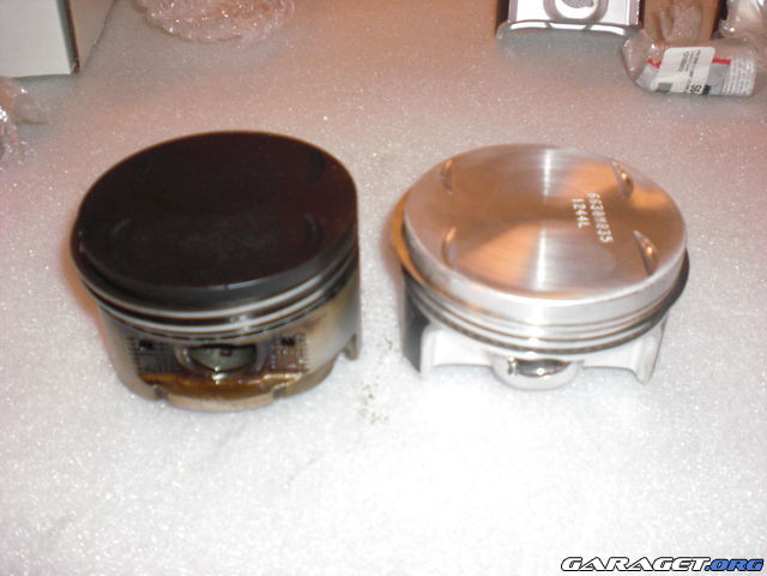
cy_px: 288
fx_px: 842
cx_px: 384
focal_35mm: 38
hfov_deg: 49.0
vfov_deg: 37.7
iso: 200
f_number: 3.1
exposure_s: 1/60
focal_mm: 6.3
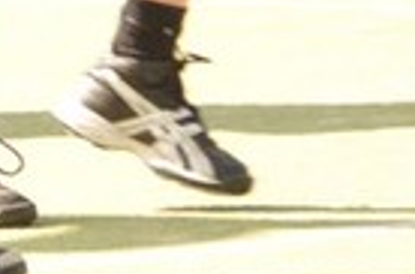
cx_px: -659
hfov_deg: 1.8
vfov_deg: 1.2
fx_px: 13461
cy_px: -476
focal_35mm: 1172
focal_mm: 105
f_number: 5.3
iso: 400
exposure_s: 1/320
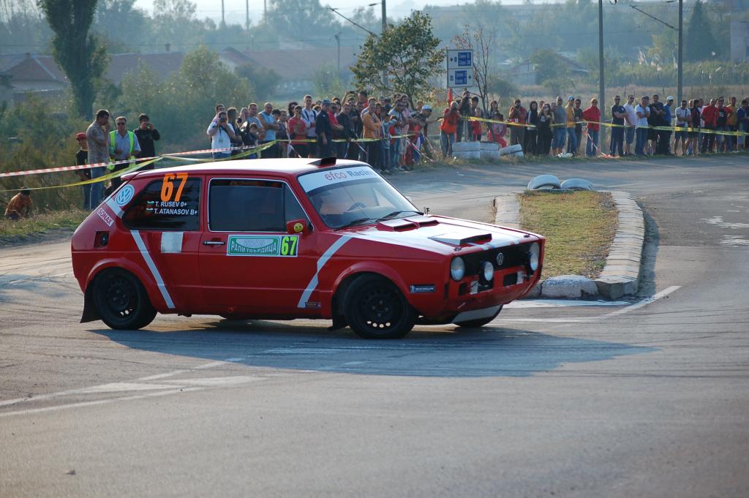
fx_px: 2682
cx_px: 374
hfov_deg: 15.9
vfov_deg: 10.6
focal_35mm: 129
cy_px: 249
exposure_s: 1/1000
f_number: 4.5
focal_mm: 86
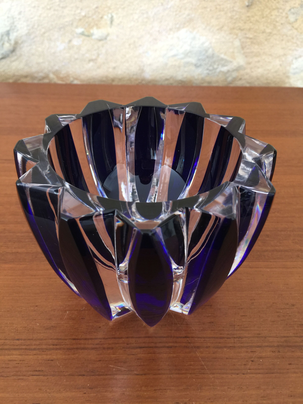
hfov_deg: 48.2
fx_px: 338
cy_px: 202
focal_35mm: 29
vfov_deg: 61.7
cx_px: 152
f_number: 2.2
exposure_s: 1/17
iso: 40
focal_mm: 4.15
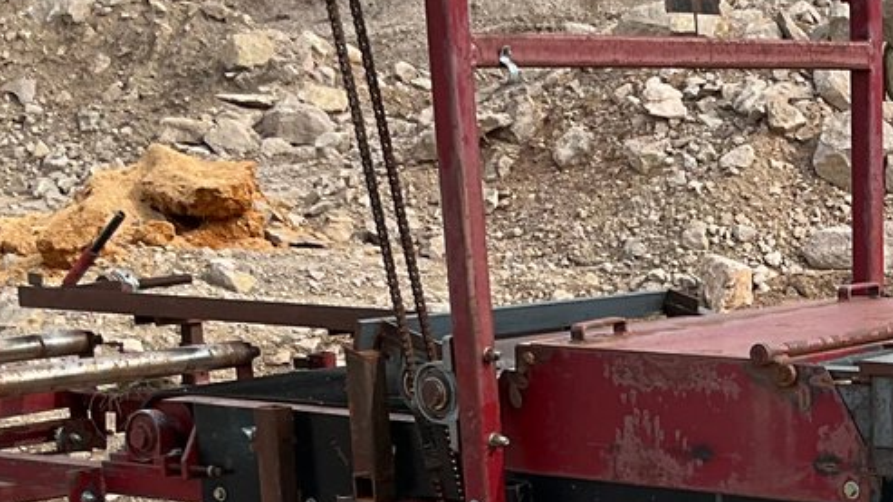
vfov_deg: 12.1
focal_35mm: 97
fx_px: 2296
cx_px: 885
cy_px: 668
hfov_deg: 21.3
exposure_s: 1/1035
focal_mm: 3
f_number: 1.8
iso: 25
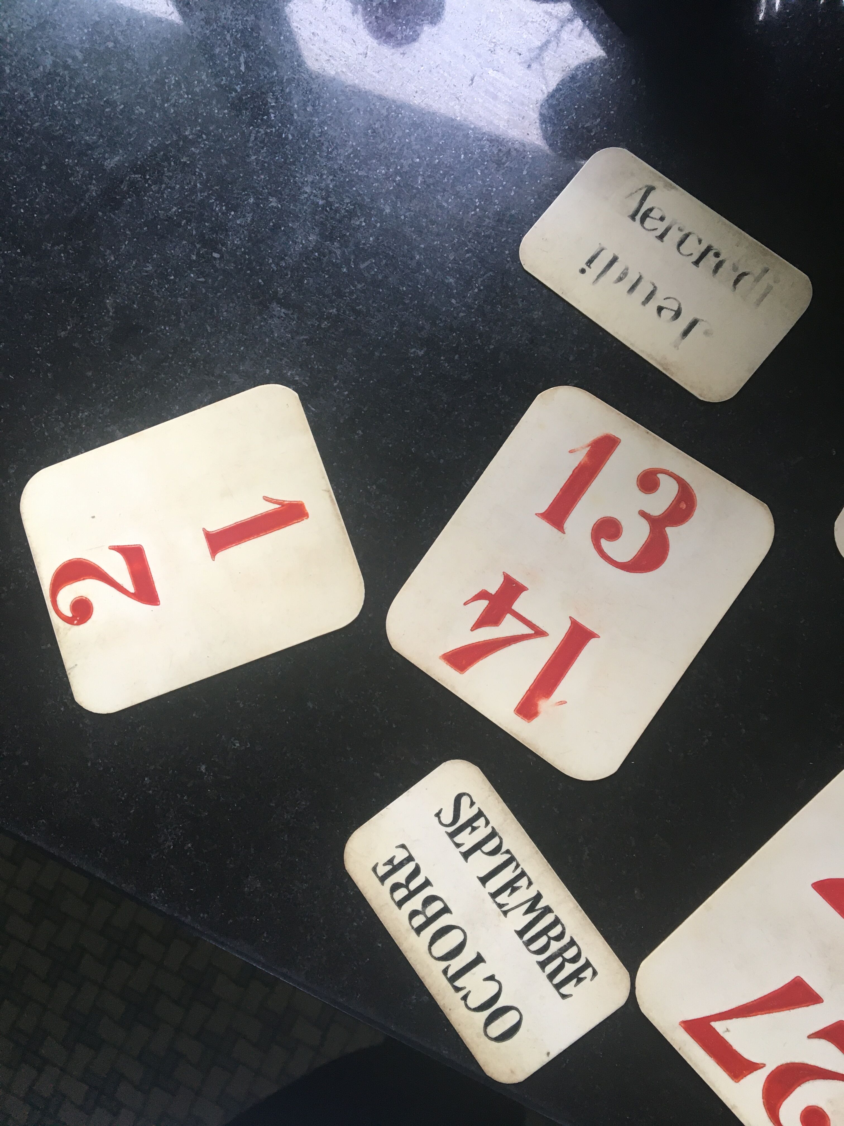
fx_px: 943
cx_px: 422
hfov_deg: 48.2
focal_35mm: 29
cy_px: 563
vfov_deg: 61.7
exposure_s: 1/33
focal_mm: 4.15
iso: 50
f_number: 2.2
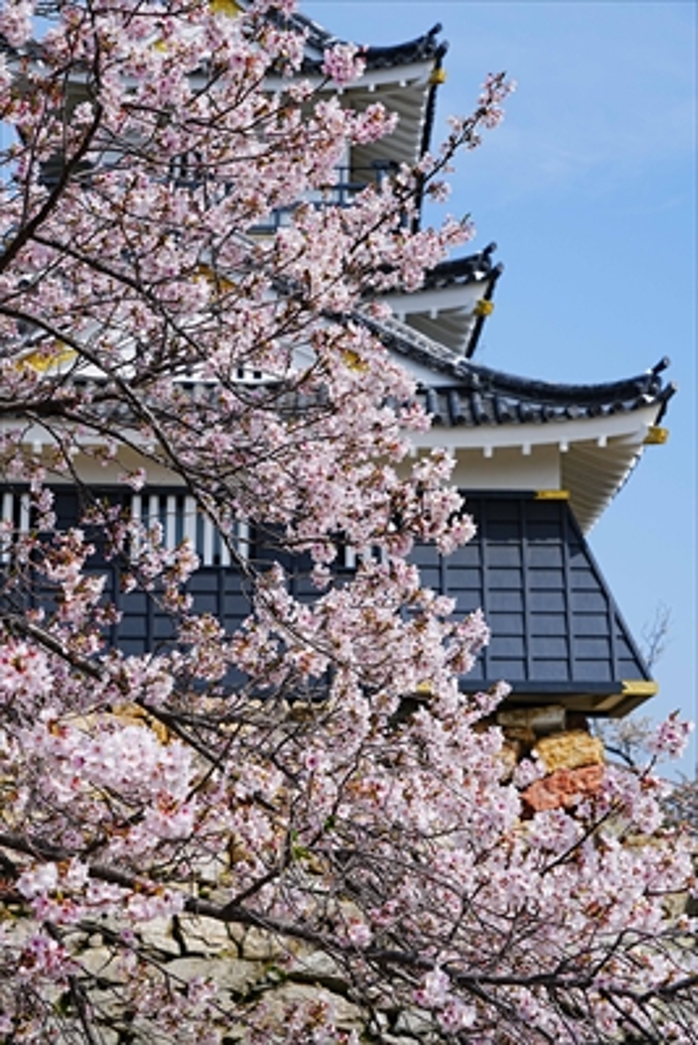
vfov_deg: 29.6
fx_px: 1976
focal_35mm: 68
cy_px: 522
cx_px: 349
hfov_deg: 20.0
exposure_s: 1/500
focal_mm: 68
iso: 100
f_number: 8
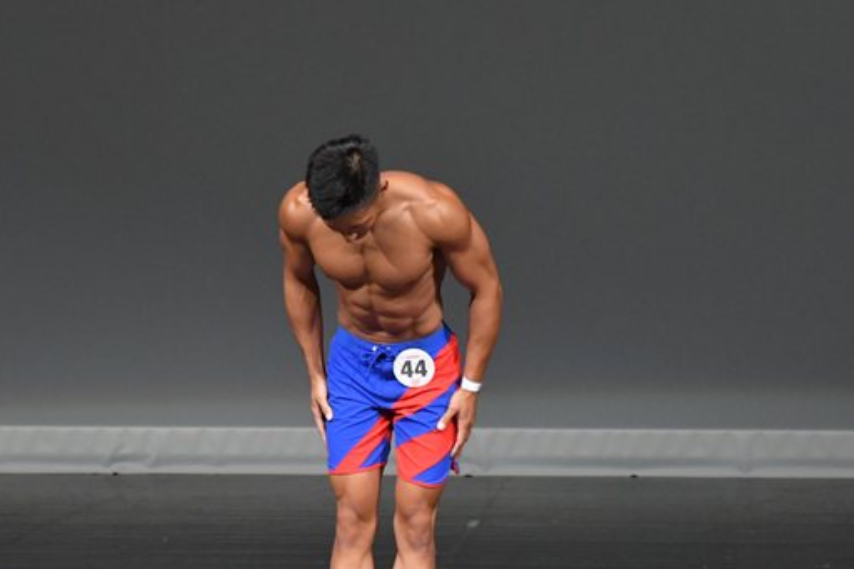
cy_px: 374
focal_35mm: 477
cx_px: 394
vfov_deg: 2.9
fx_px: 11311
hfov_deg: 4.3
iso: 4000
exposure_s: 1/400
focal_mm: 210
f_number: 5.6
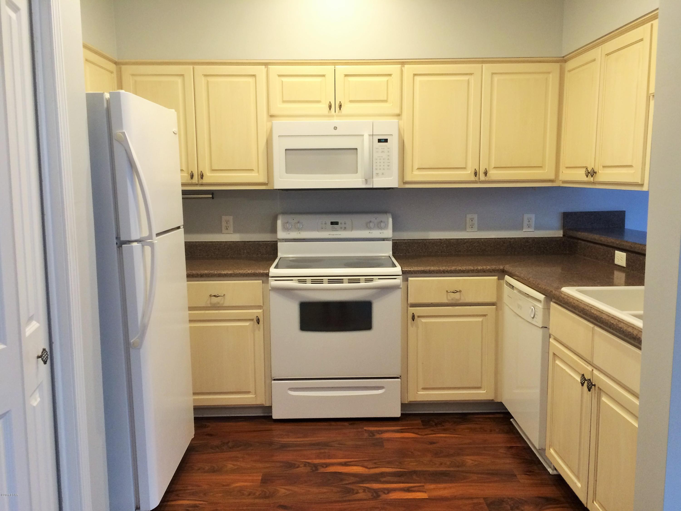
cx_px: 340
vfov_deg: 48.2
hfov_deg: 61.7
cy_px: 256
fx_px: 571
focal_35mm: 29
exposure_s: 1/30
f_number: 2.2
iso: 125
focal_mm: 4.15
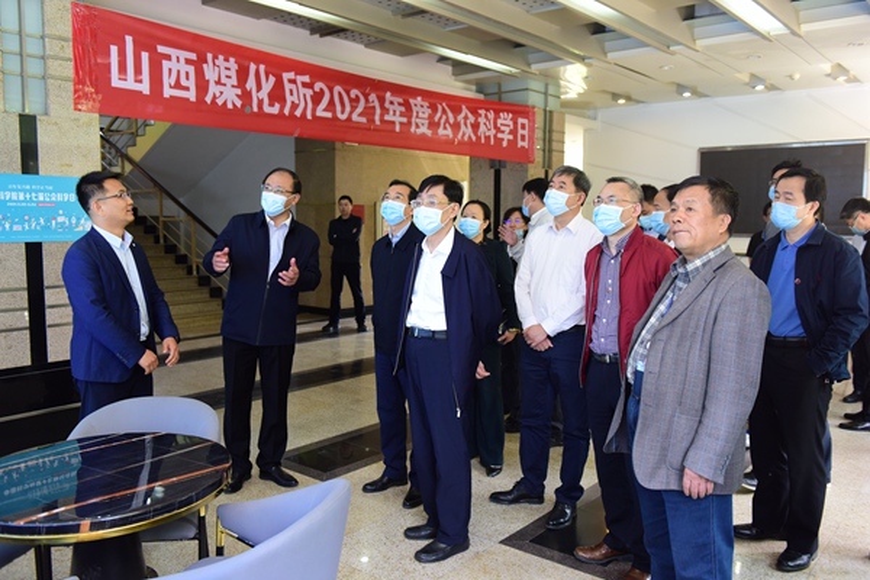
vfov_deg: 42.3
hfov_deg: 60.3
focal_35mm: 31
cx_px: 435
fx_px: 749
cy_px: 290
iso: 1600
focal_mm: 31
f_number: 3.5
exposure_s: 1/125
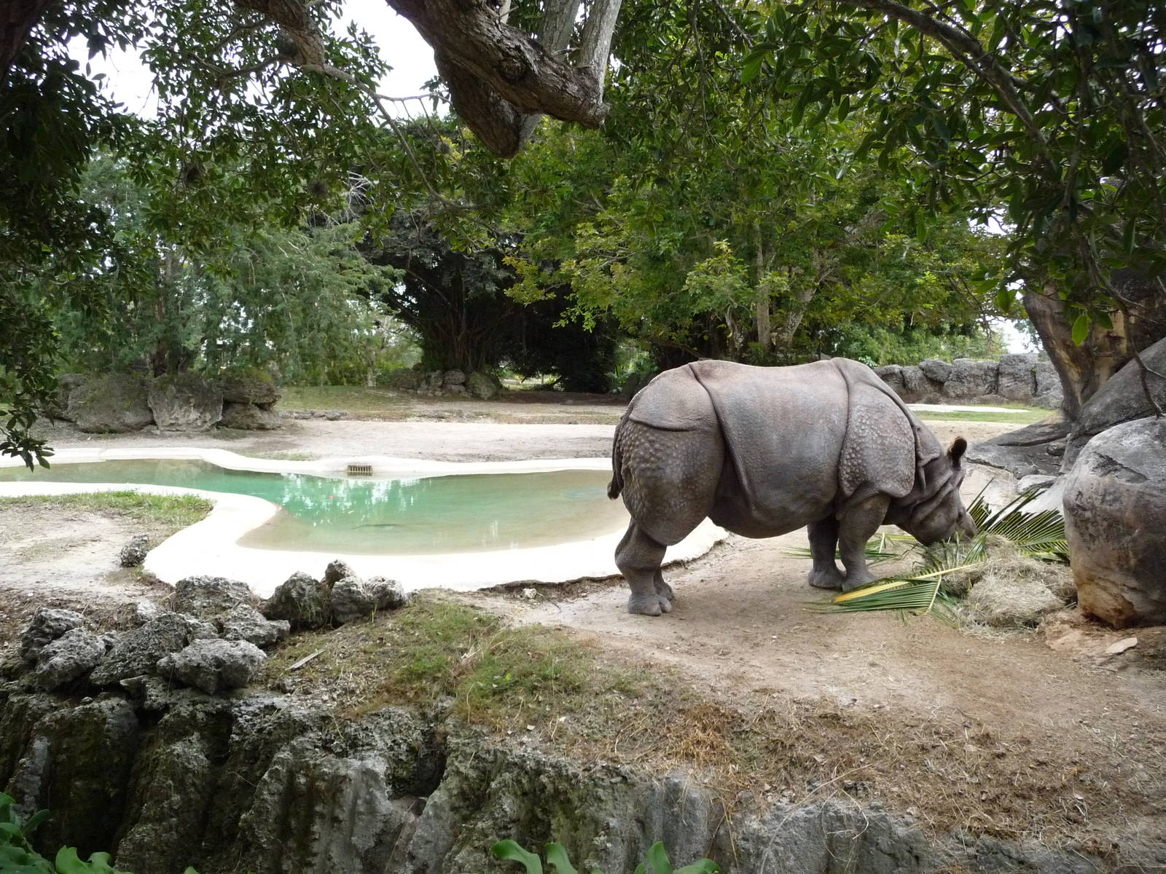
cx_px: 583
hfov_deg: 63.4
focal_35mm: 28
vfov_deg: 49.7
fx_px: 943
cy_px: 437
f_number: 3.3
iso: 400
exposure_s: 1/500
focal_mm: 4.7
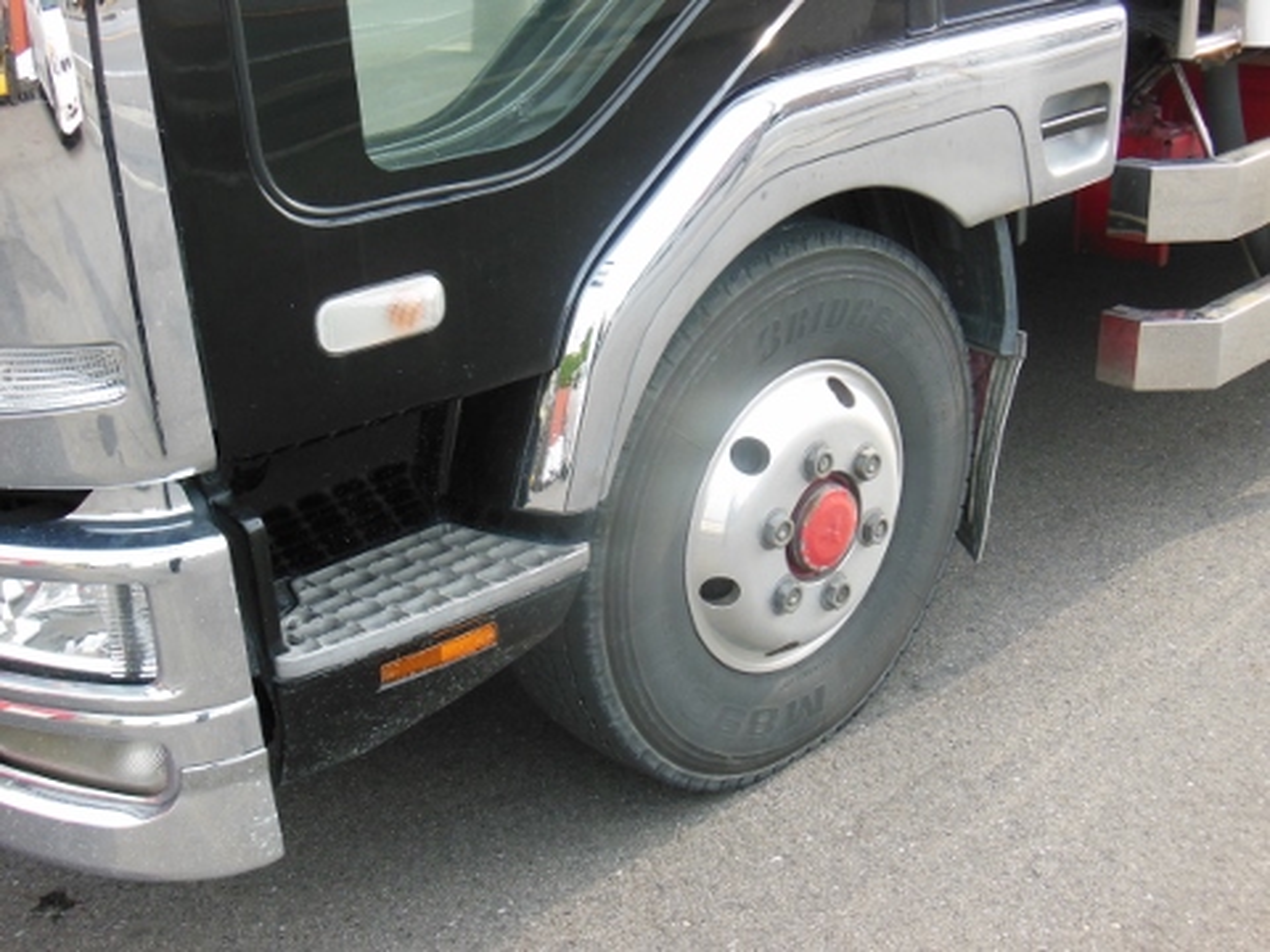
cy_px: 476
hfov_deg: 42.1
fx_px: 1651
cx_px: 635
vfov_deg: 32.2
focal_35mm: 45
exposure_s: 1/250
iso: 320
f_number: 4.4
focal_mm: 8
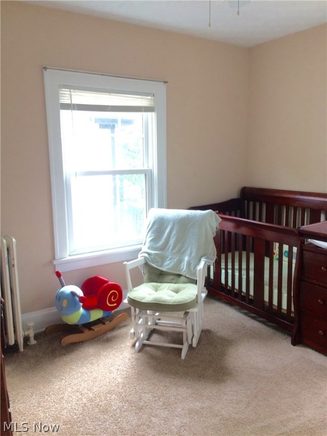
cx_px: 164
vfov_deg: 61.7
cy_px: 218
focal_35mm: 29
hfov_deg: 48.2
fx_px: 365
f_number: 2.2
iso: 80
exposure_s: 1/30
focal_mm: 4.15
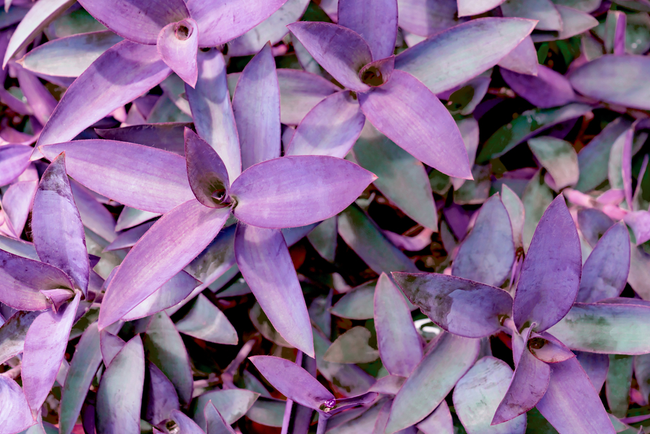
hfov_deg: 26.0
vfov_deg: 17.5
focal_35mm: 78
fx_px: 1409
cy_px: 197
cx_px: 335
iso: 200
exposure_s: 1/200
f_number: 9
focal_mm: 70
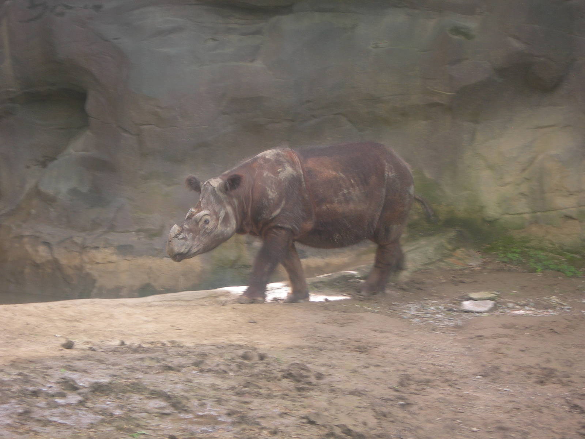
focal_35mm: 114
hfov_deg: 17.3
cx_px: 292
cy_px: 220
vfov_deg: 13.0
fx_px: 1927
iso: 61
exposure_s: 1/16.8
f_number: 4.9
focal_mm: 23.4
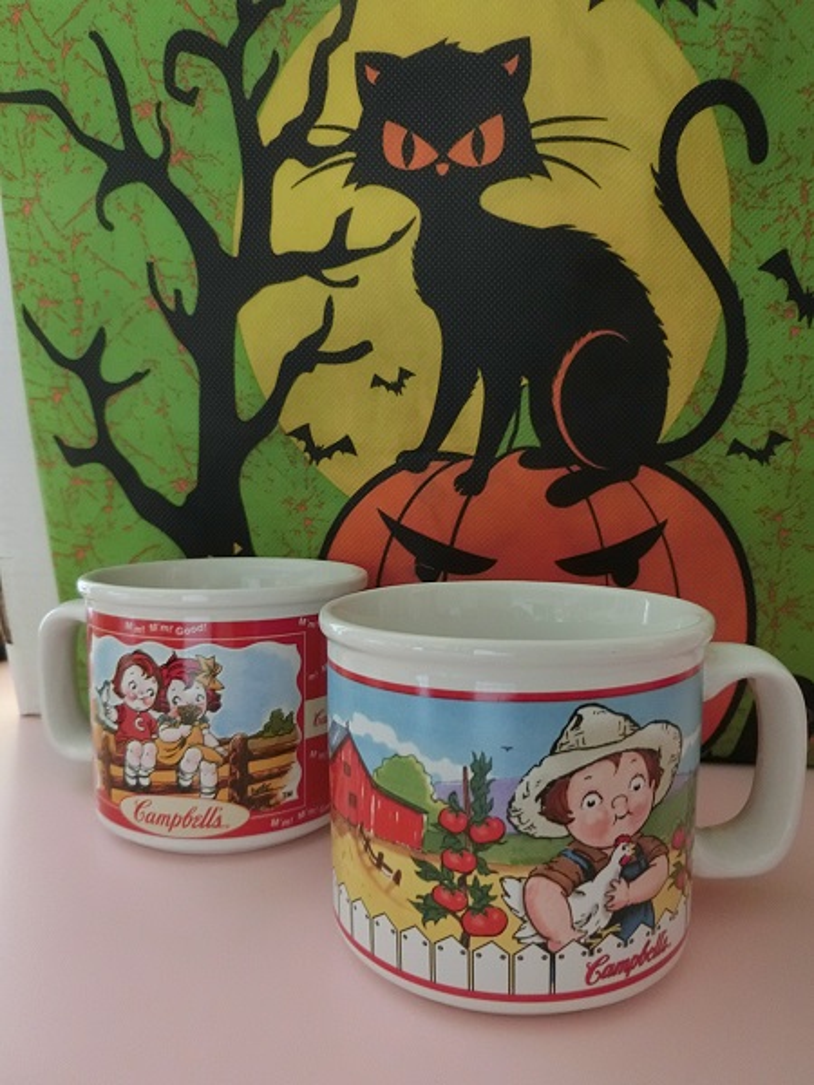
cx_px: 407
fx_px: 784
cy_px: 542
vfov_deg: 69.4
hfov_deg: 54.9
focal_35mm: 25
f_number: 3.5
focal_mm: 4.5
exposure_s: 1/8
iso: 320
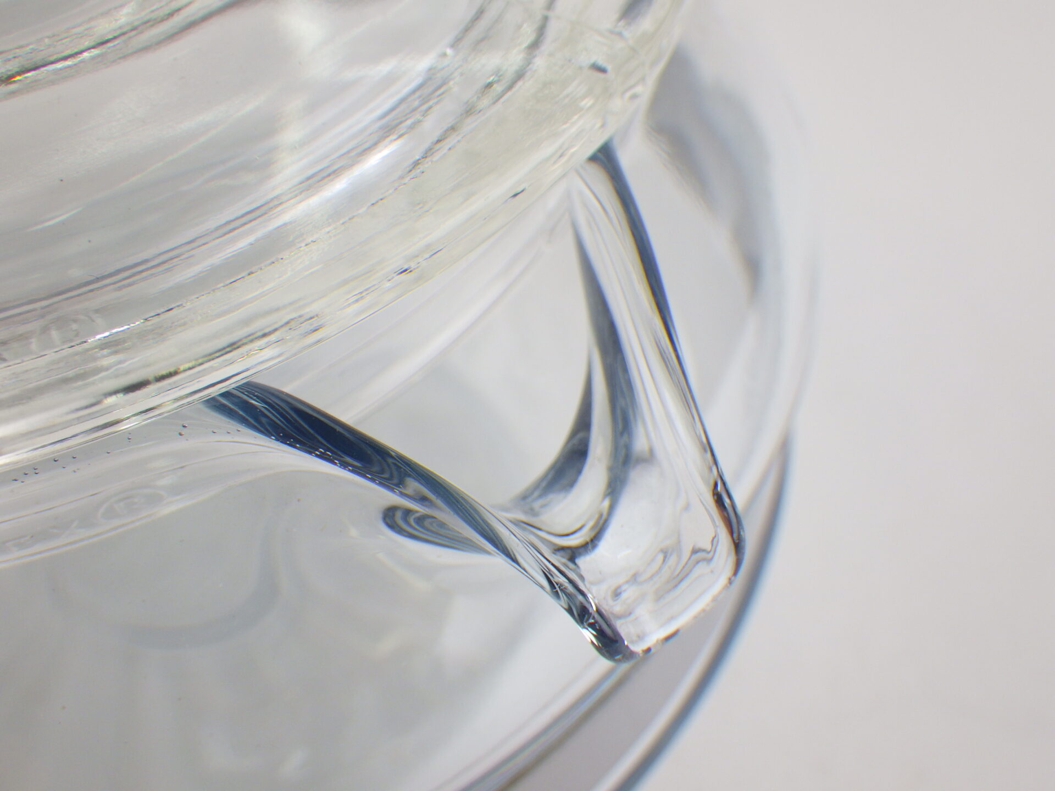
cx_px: 528
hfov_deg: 44.8
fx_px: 1280
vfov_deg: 34.3
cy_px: 396
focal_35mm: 42
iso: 125
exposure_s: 1/125
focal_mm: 7.5
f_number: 4.2
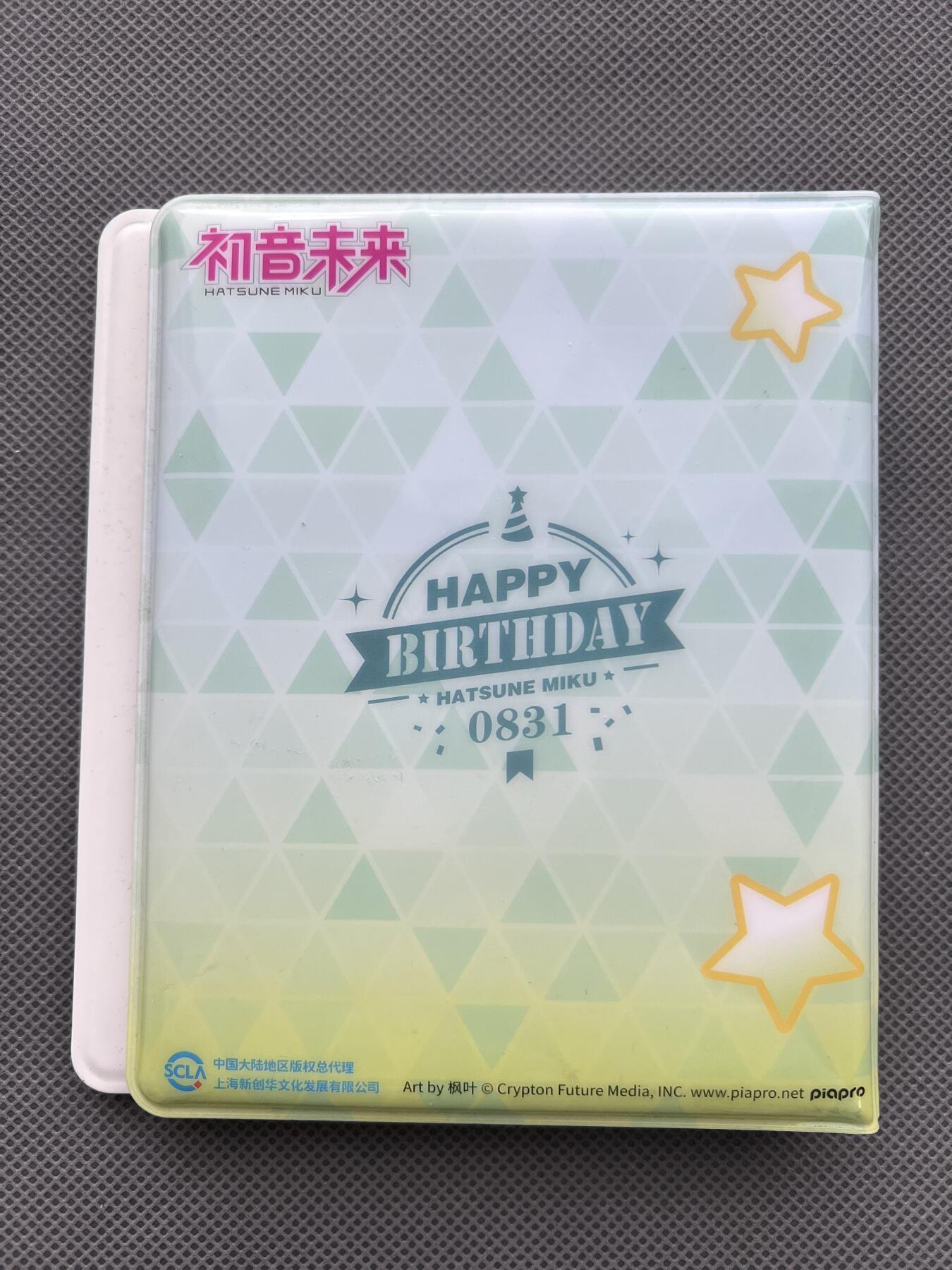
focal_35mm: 26
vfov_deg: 67.3
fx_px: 953
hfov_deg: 53.1
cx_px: 476
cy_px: 635
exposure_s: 1/115
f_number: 1.5
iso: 125
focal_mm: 5.7
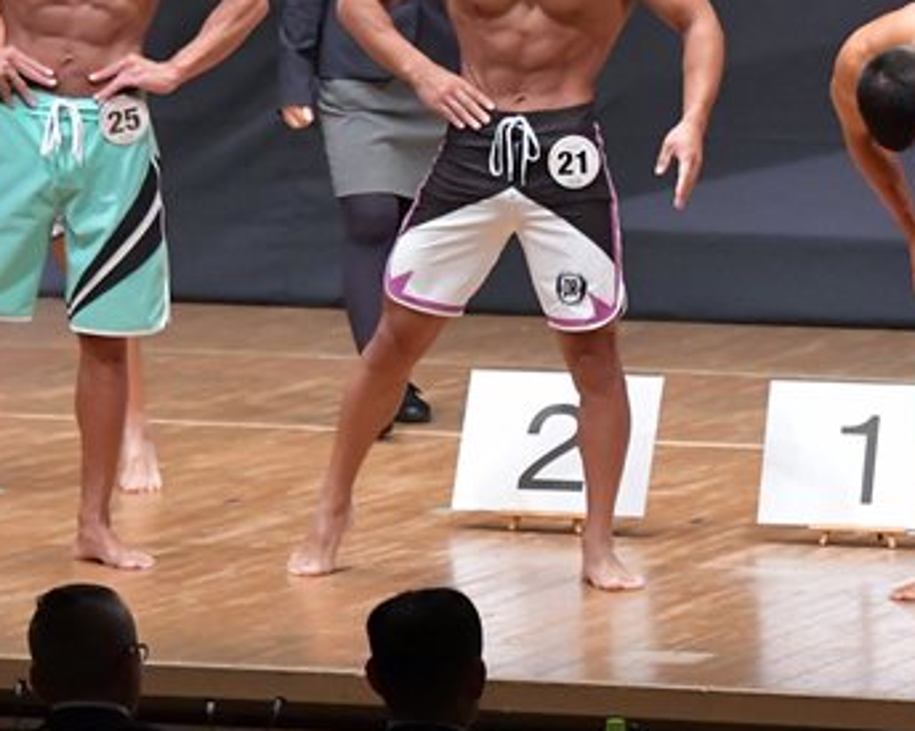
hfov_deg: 4.5
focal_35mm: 427
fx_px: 11560
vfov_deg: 3.6
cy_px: 194
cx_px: 786
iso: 8000
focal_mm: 135
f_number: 5.6
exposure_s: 1/400
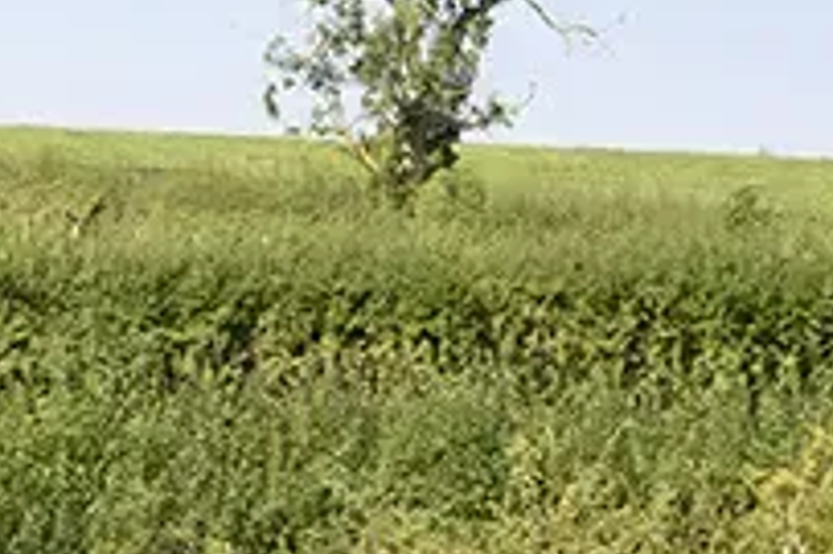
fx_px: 4462
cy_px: 728
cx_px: -1986
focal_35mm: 193
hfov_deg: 8.3
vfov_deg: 7.0
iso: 250
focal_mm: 28
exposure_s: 1/30
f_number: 10
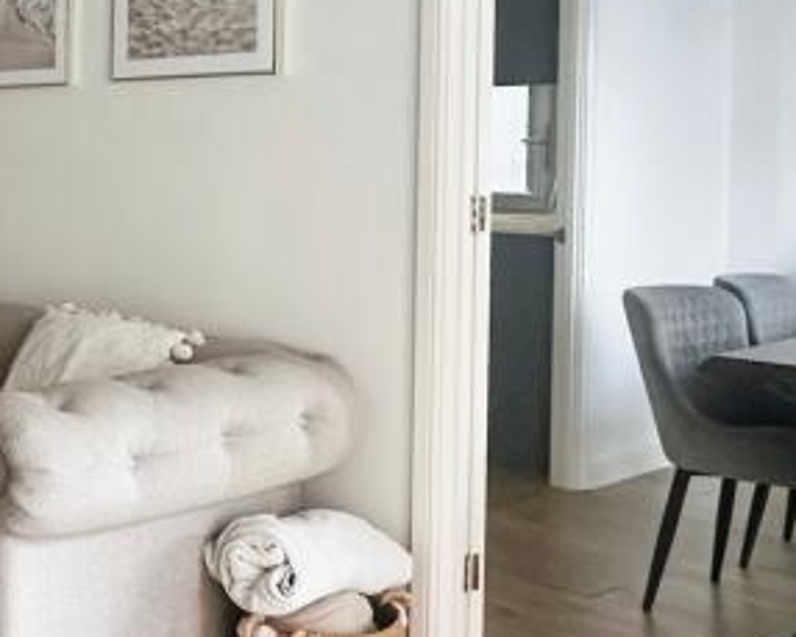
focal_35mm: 49
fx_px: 1155
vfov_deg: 30.8
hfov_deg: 30.9
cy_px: 366
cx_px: -203
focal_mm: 2.22
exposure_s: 1/81
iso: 320
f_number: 2.2
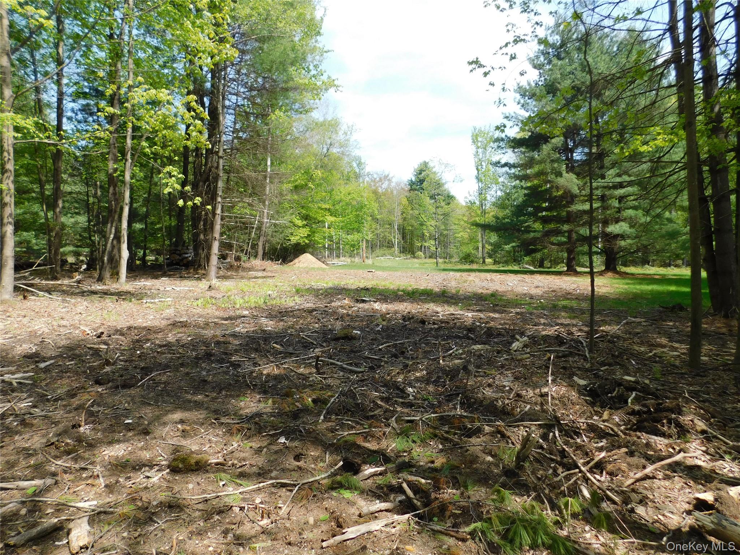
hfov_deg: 73.9
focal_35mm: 23
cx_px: 370
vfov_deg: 58.9
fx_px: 492
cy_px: 278
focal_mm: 4
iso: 125
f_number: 3
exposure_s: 1/500
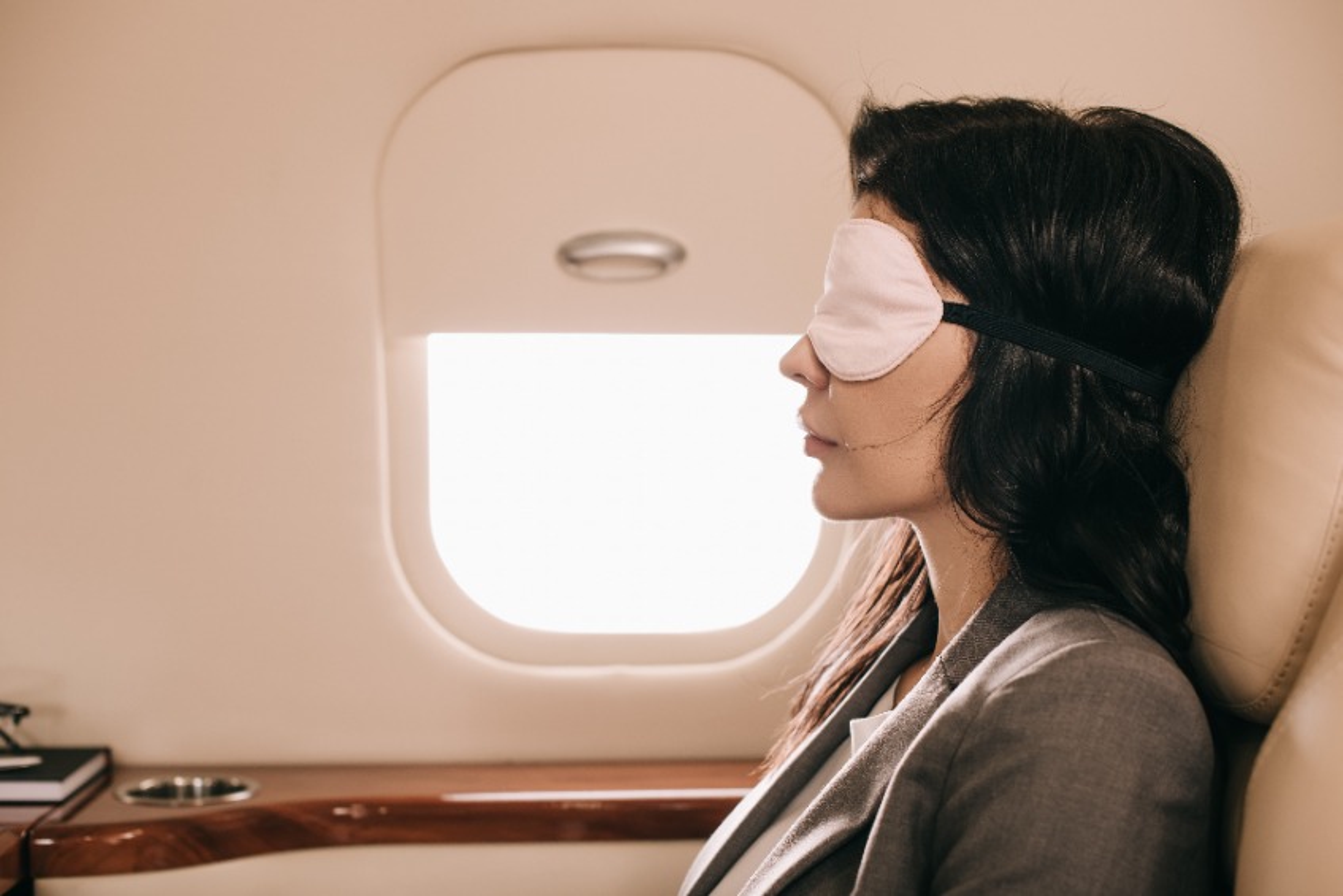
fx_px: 1865
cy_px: 448
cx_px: 672
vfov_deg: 27.0
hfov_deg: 39.6
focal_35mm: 50
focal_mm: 50
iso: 100
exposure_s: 1/200
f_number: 3.5
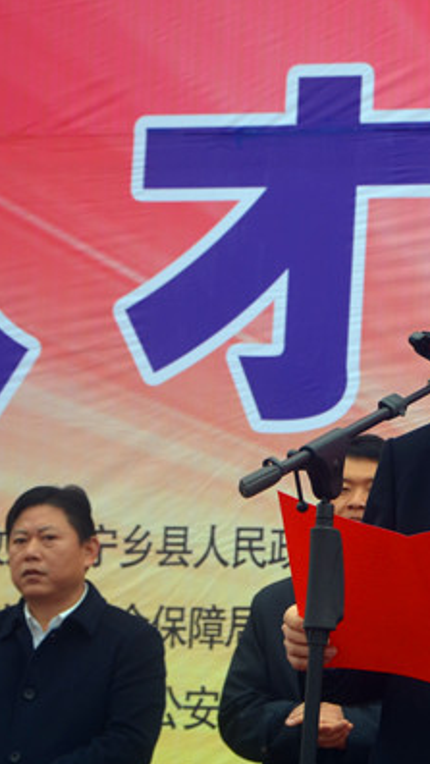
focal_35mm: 119
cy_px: 383
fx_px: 2410
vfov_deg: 18.0
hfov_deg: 10.0
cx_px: 528
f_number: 5.6
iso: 250
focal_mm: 50
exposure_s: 1/125
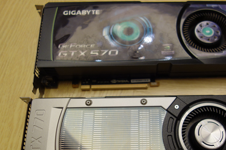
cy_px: 100
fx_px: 257
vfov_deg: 32.4
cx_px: 145
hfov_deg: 46.9
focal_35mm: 41
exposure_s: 1/60
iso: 125
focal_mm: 10.4
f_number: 1.8
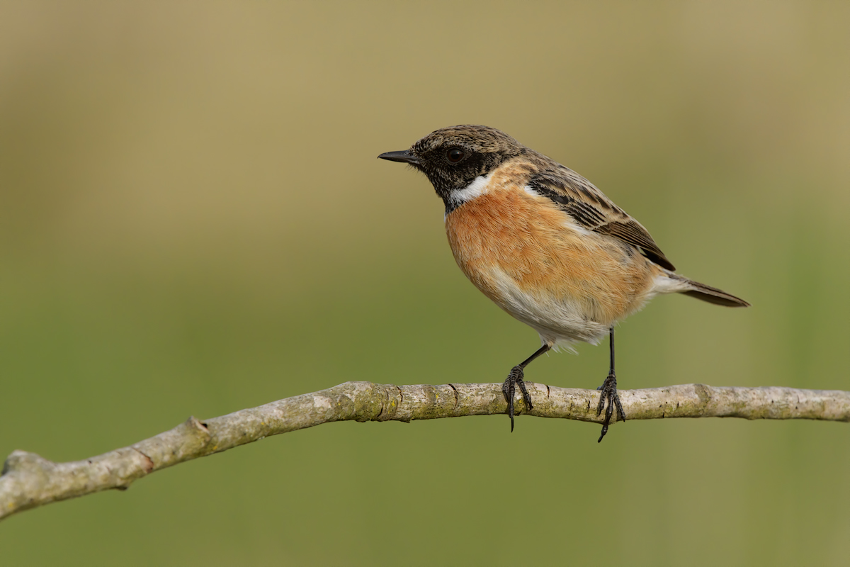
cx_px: 425
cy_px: 284
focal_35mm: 630
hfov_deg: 3.3
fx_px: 14874
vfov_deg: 2.2
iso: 1000
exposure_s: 1/1600
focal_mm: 420
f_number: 8
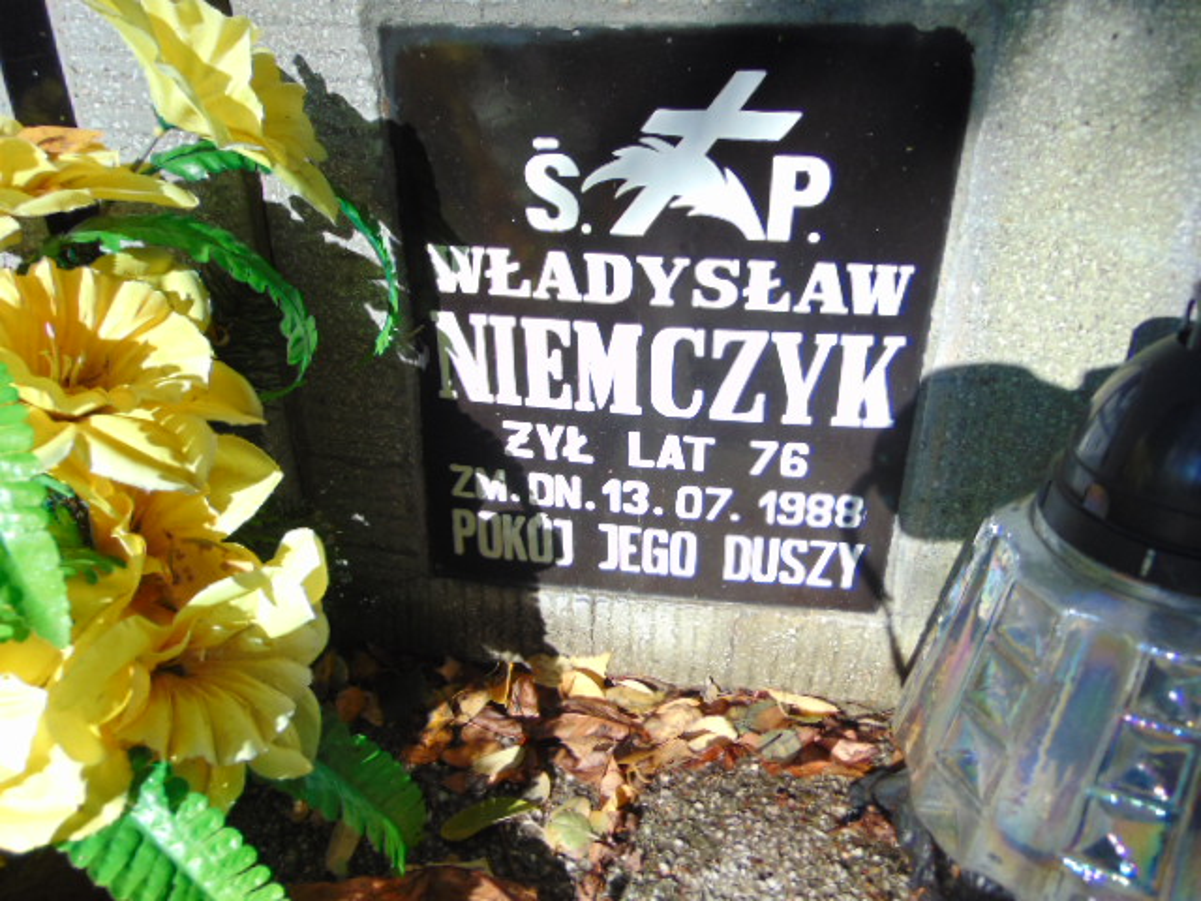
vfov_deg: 54.9
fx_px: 867
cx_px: 600
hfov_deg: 69.4
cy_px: 450
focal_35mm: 25
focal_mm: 4.5
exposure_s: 1/500
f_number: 3
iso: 80
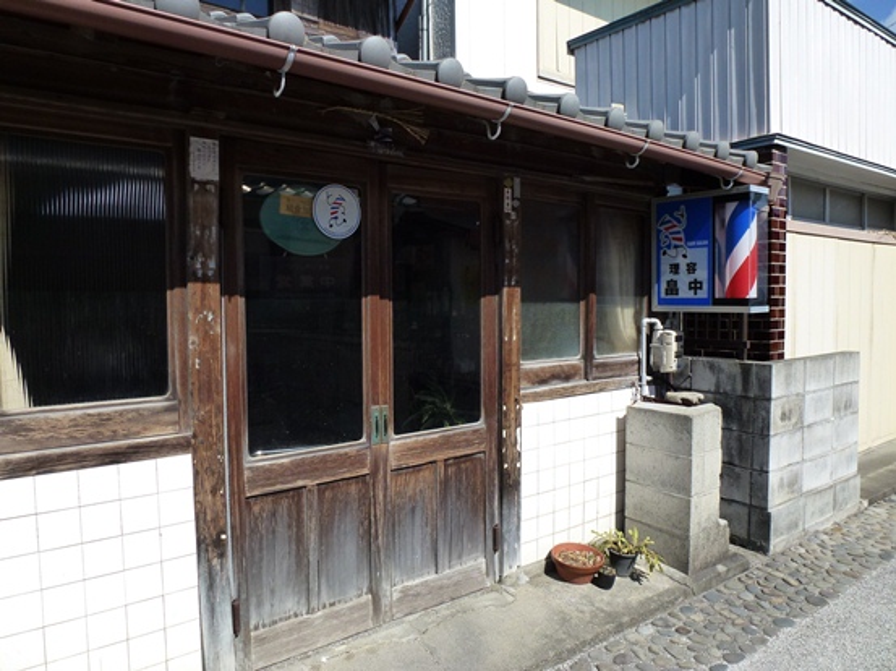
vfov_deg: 56.8
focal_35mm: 24
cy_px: 336
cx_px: 448
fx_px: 621
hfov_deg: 71.6
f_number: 4
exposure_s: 1/800
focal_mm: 4.3
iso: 160
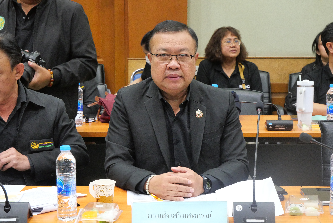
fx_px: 805
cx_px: 166
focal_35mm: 87
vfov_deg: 15.7
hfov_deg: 23.4
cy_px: 112
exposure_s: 1/30
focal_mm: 42
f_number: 6.3
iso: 3200
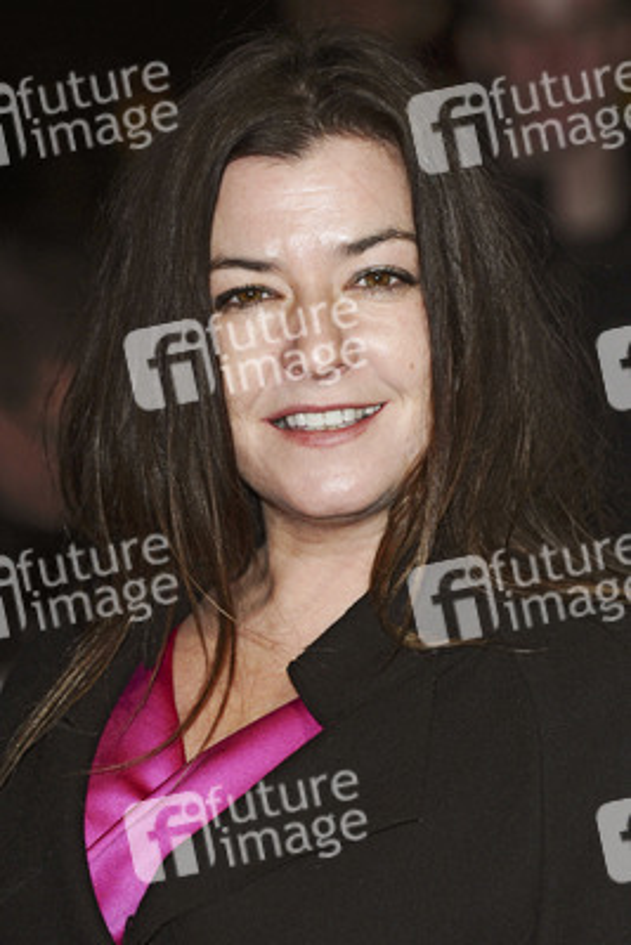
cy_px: 472
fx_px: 4728
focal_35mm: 180
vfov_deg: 11.4
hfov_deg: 7.6
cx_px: 316
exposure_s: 1/250
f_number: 4.5
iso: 640
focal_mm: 120
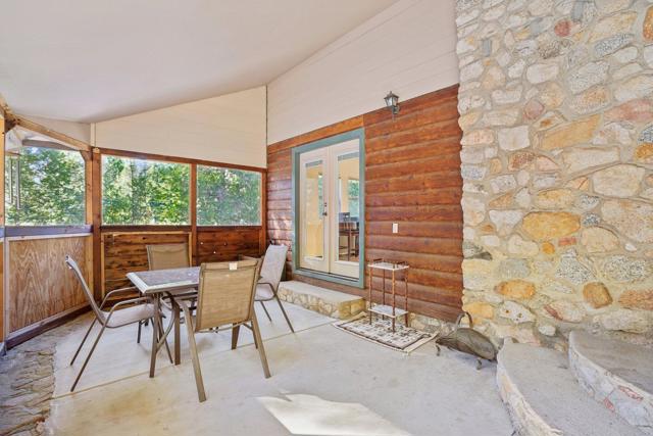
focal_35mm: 16
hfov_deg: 96.7
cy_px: 218
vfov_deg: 73.8
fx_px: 290
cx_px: 326
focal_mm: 16
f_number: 8
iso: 400
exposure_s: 1/6
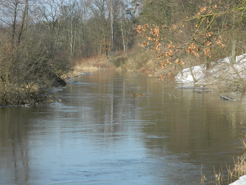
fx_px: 917
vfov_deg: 11.5
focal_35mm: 129
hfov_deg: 15.3
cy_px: 92
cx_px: 123
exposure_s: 1/320
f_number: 4.7
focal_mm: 23.2
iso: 80
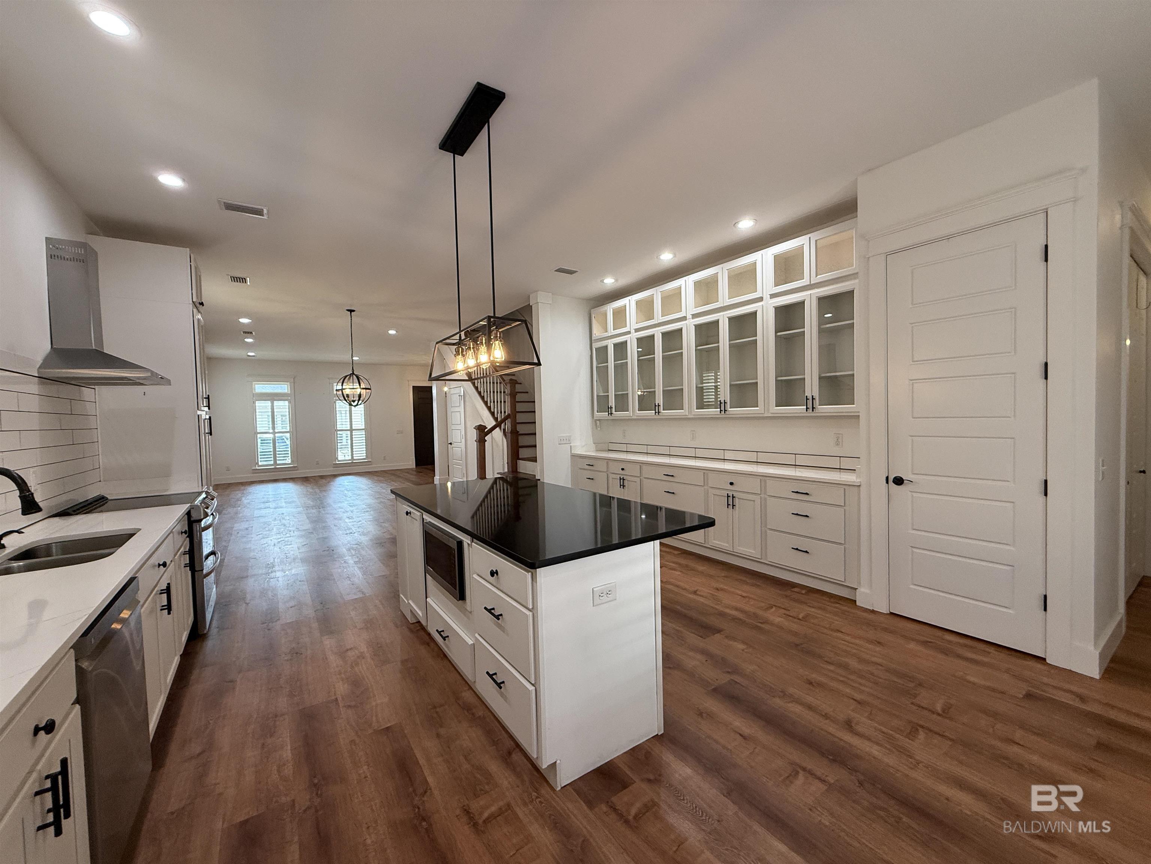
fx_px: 466
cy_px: 432
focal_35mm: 14
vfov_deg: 85.7
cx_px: 576
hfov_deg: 102.1
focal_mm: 2.22
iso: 200
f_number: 2.2
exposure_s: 1/120
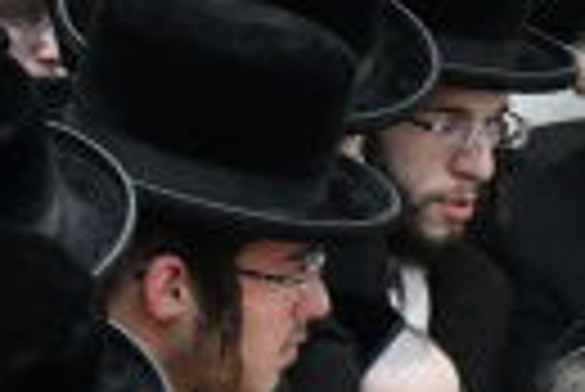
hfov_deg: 6.6
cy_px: 840
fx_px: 4864
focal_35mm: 299
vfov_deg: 4.5
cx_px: 1350
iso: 2000
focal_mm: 38
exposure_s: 1/100
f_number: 6.3
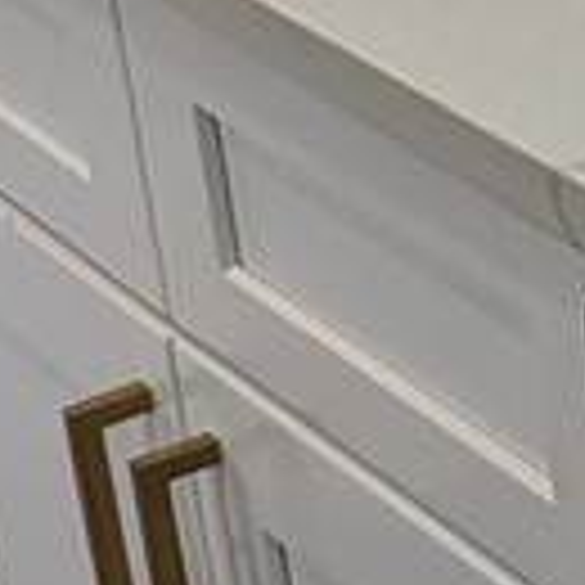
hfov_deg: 7.9
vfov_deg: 10.1
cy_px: -292
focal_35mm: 167
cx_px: 2106
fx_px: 3193
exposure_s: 1/120
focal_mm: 4.53
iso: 51
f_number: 1.7
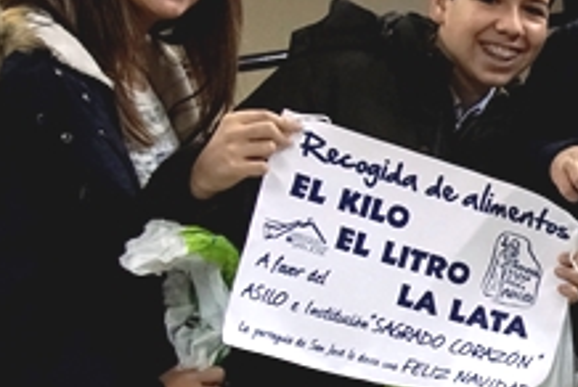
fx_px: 1415
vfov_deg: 15.5
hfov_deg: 20.7
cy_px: 319
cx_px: 790
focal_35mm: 88
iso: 1600
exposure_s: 1/60
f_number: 3.5
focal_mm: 20
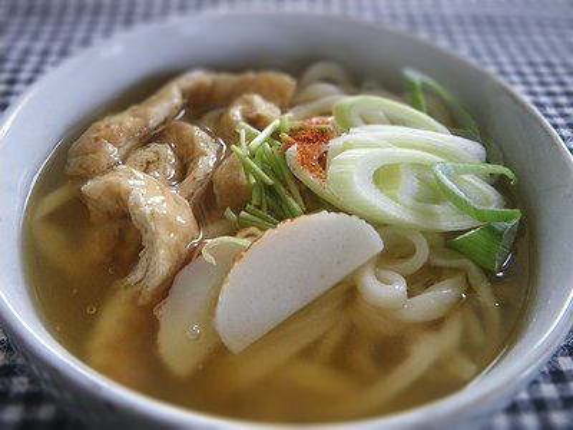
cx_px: 286
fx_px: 563
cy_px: 215
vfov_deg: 41.8
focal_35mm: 34
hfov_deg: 54.0
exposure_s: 1/50
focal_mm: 6.1
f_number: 3.8
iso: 640
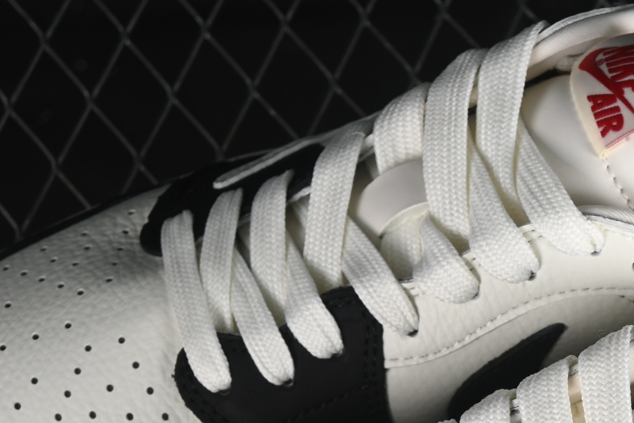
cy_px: 506
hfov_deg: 10.8
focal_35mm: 190
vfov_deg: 7.2
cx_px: 508
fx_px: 3346
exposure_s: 1/80
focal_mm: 50
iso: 160
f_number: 7.1
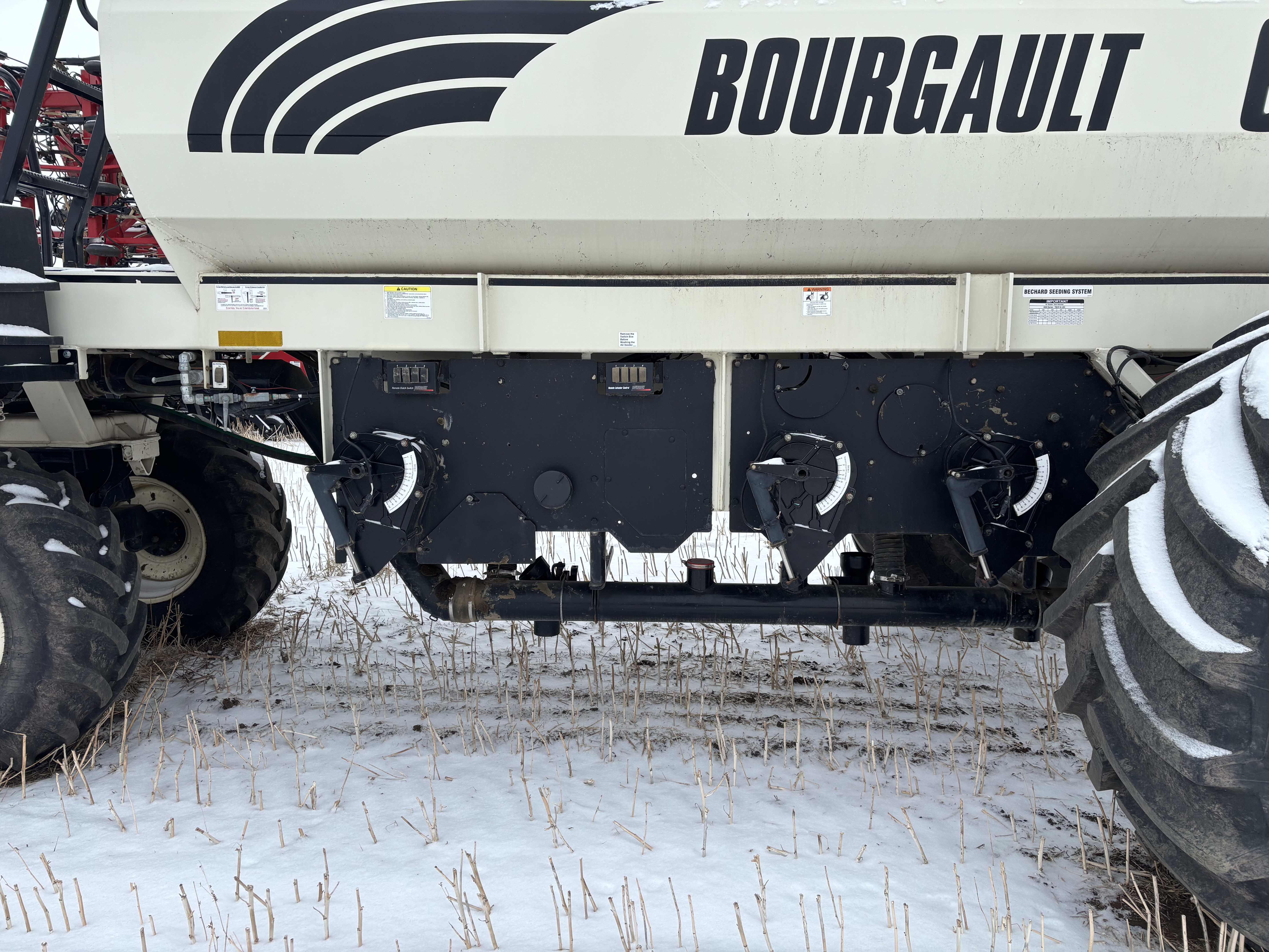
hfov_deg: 67.3
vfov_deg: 53.1
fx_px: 953
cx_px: 634
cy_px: 476
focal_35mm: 26
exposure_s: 1/1047
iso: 50
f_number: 1.6
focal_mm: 5.96
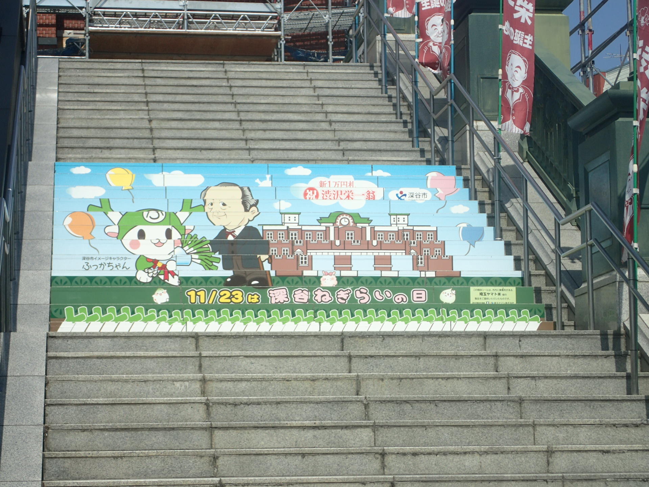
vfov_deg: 14.8
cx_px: 324
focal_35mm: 100
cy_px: 244
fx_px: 1875
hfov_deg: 19.6
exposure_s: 1/400
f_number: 6.3
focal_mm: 18
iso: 100
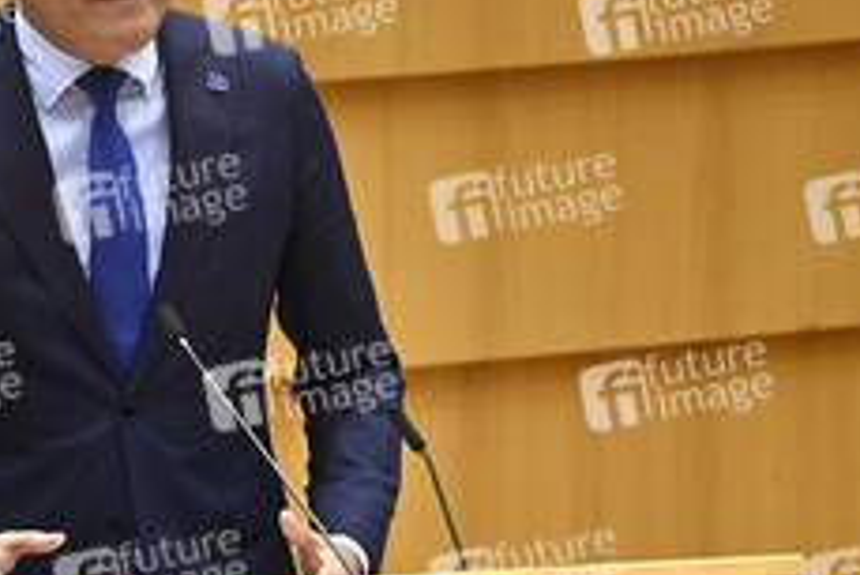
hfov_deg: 1.8
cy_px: 293
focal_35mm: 1177
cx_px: 199
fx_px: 28134
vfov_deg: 1.2
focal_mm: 600
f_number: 6.3
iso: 5000
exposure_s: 1/640
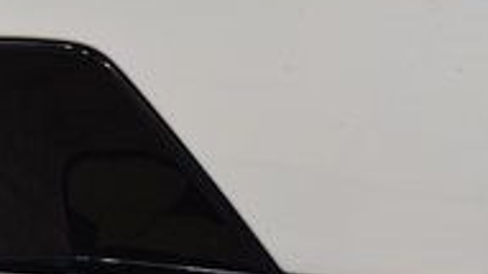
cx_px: 258
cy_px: 350
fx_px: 4770
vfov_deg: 3.3
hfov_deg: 5.9
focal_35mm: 369
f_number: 7.1
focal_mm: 70
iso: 800
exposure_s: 1/30
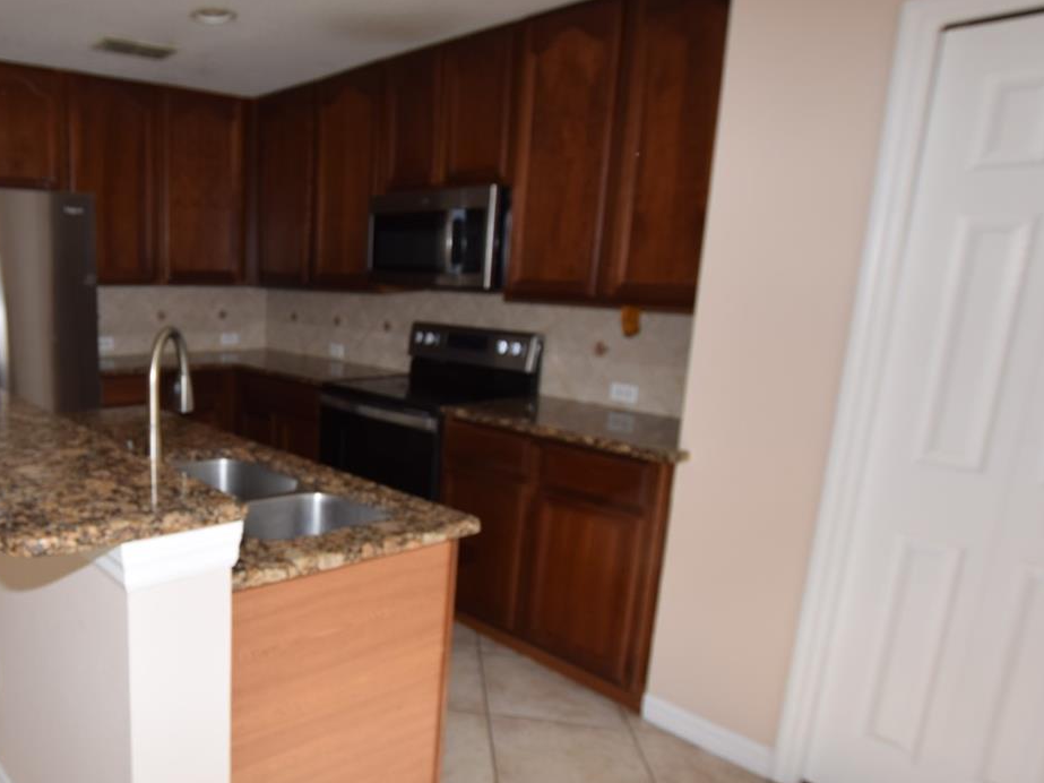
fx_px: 754
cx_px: 277
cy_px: 454
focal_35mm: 25
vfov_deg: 54.6
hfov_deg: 65.7
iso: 100
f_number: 5.6
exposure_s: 1/125
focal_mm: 10
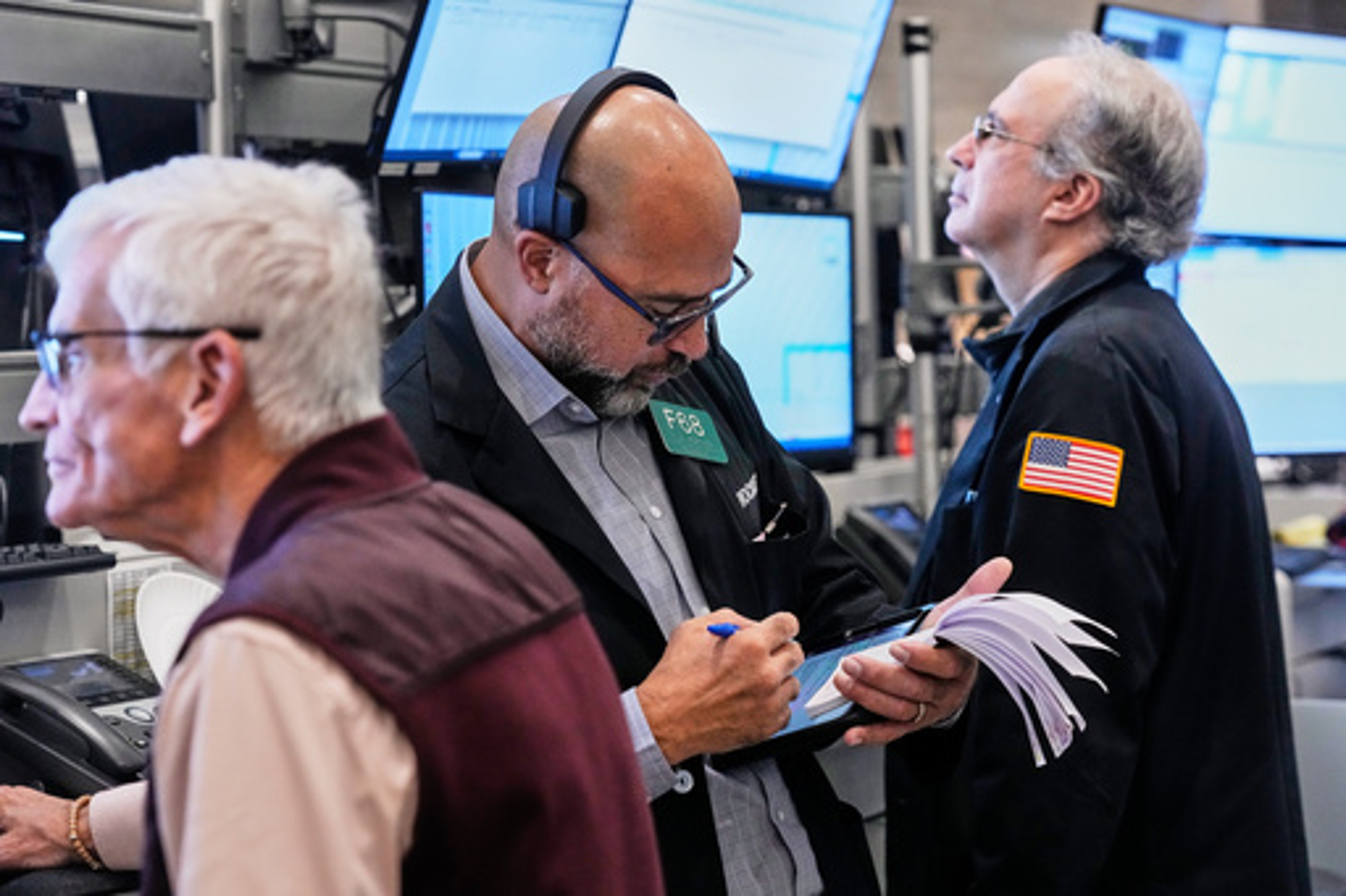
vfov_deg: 16.1
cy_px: 448
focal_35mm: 85
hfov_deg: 23.9
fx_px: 3177
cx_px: 673
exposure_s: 1/160
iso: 4000
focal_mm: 85
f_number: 4
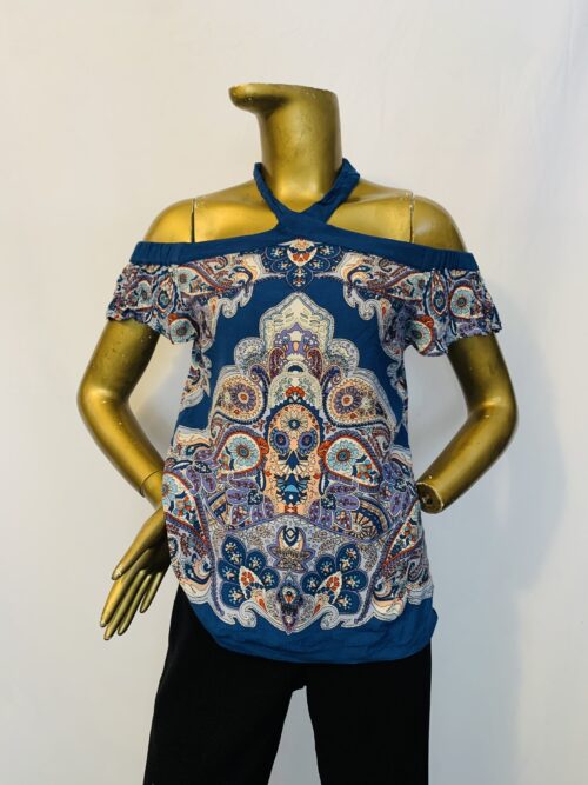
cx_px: 294
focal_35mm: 26
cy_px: 392
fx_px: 589
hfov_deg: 53.0
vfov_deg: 67.3
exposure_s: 1/50
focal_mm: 4.25
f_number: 1.8
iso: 320
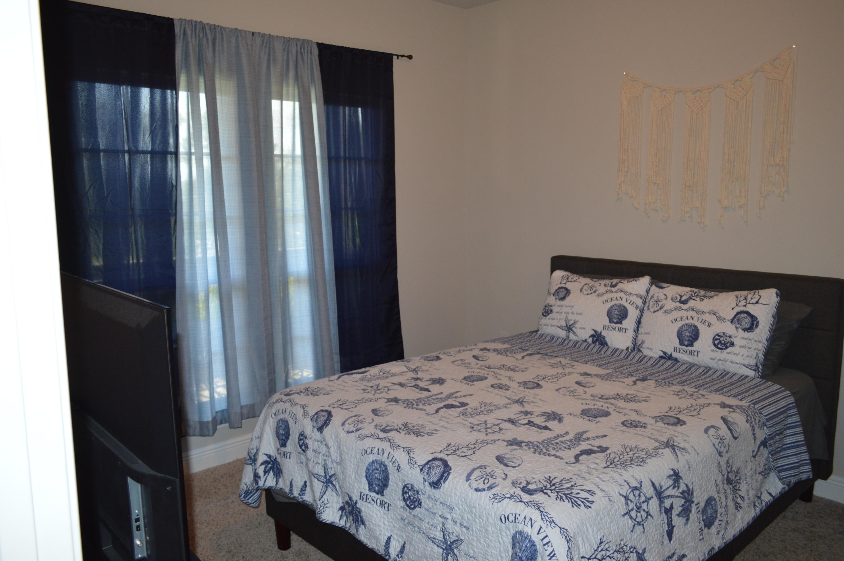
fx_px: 632
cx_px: 422
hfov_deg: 67.4
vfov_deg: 47.8
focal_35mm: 27
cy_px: 280
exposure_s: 1/60
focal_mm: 18
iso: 560
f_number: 3.5
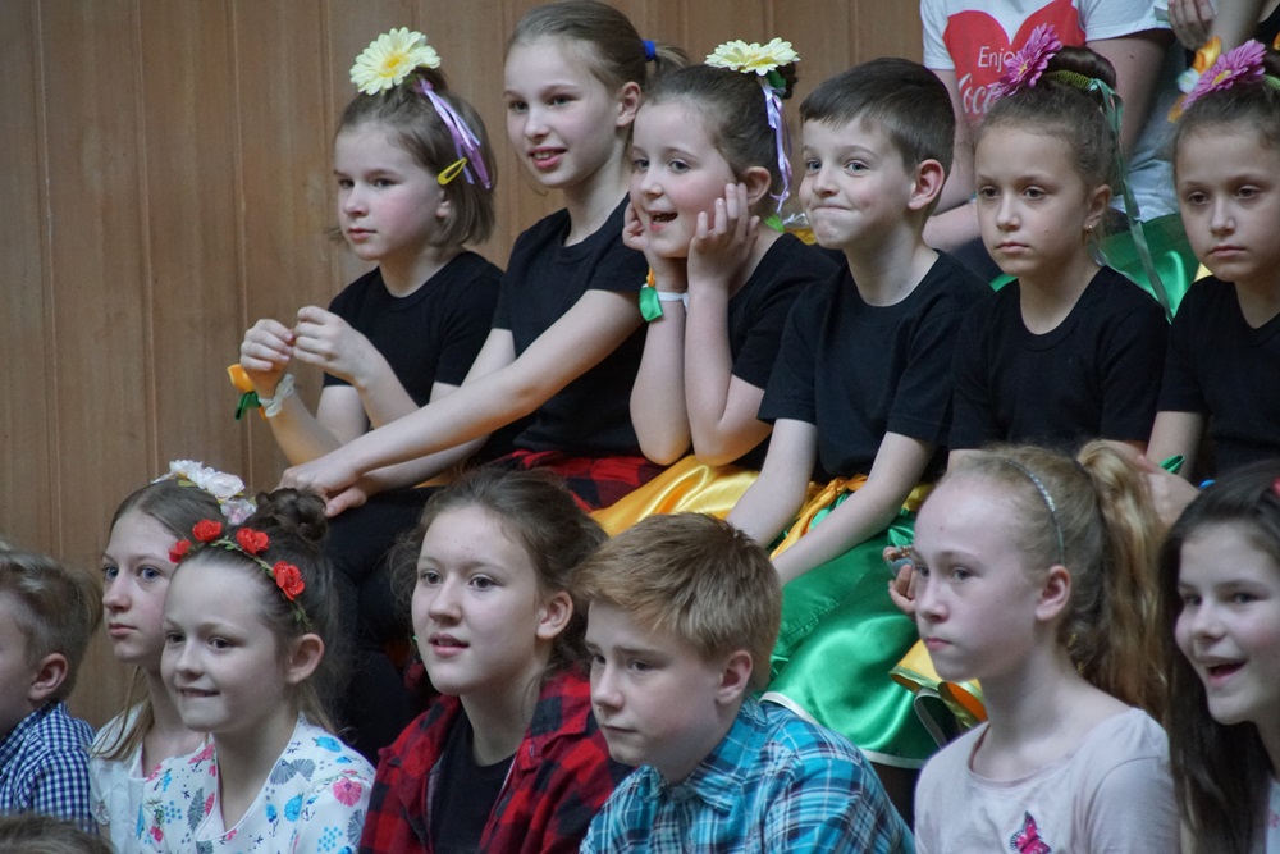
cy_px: 427
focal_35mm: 270
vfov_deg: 5.1
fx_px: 9601
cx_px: 640
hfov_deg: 7.6
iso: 3200
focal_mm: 180
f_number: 6.3
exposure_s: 1/50
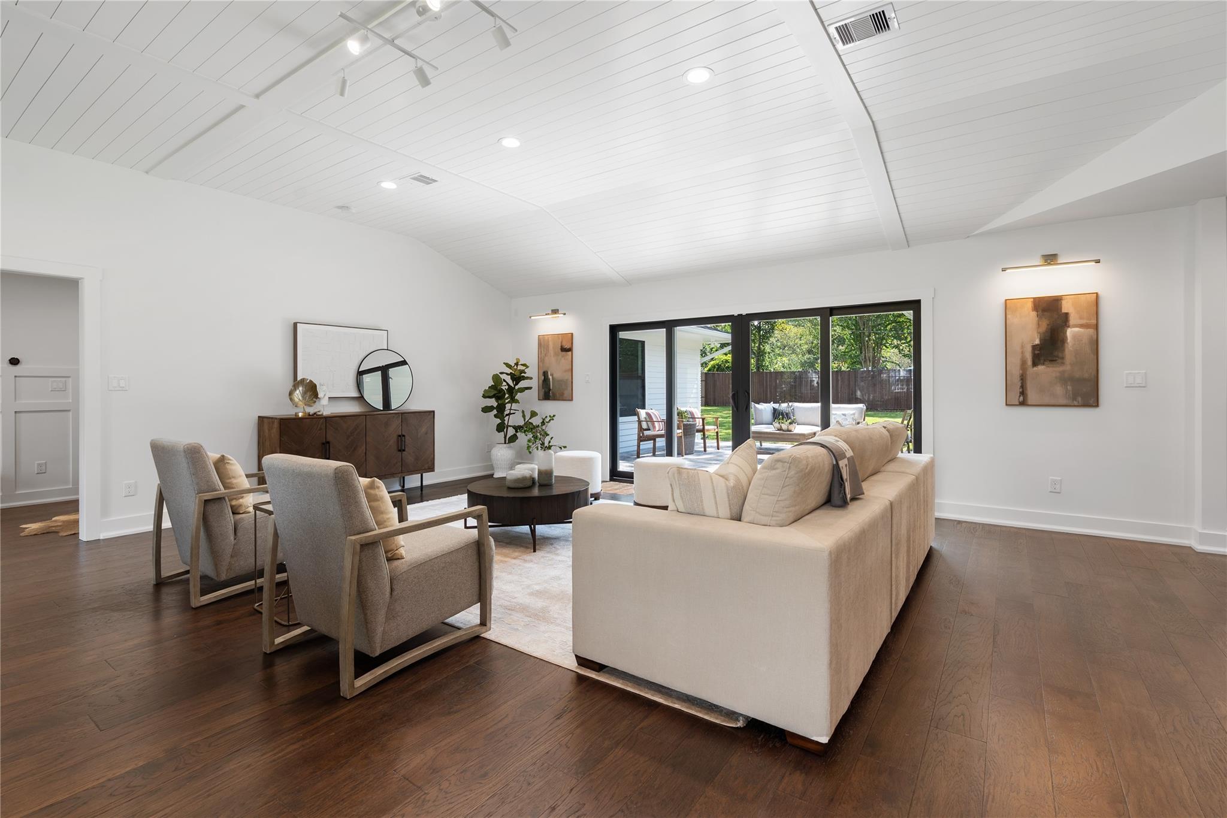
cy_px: 409
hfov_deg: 96.7
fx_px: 545
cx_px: 614
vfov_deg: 73.7
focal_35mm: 16
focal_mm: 16
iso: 100
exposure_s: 1/8
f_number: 8
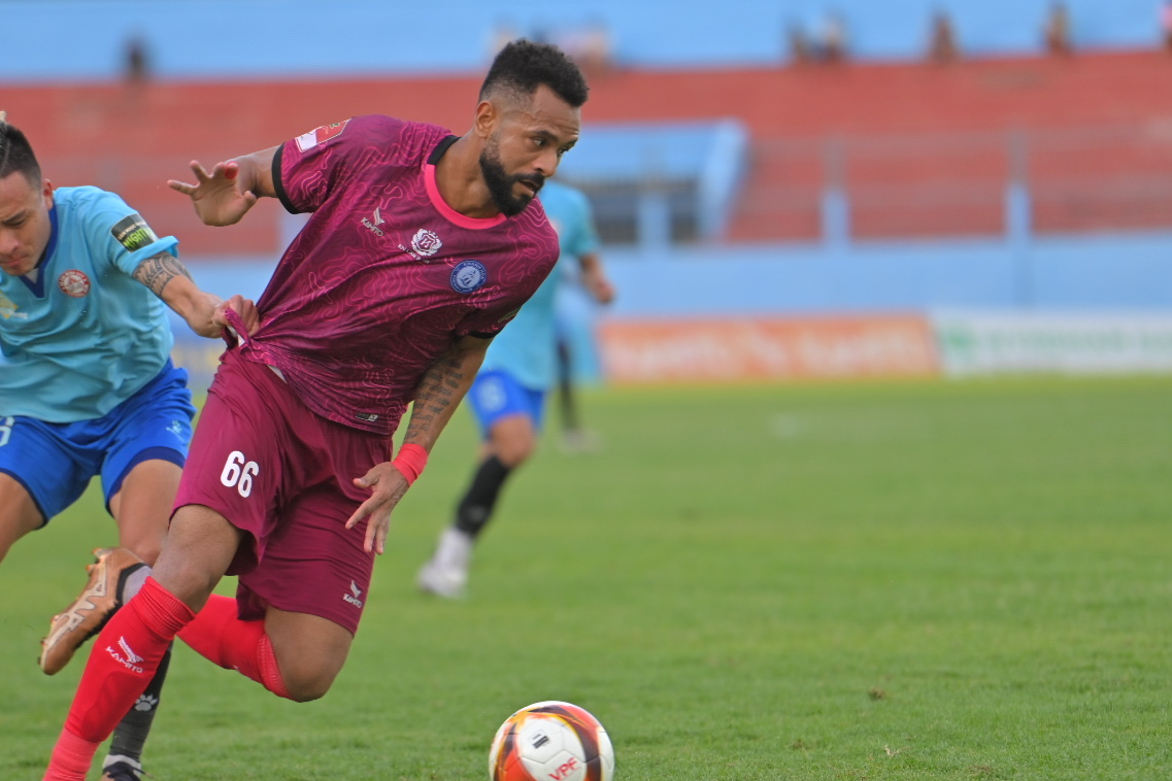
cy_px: 510
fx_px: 9278
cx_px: 488
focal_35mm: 285
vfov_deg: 4.8
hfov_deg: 7.2
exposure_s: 1/1250
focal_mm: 200
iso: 500
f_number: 2.8
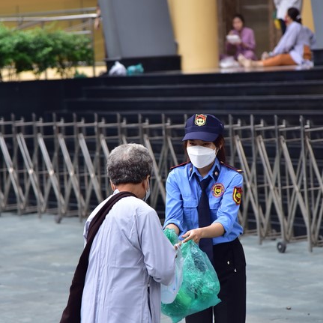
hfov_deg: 11.3
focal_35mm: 154
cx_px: 162
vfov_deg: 11.3
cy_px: 142
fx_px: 1626
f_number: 4
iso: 400
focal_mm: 120
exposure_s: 1/160
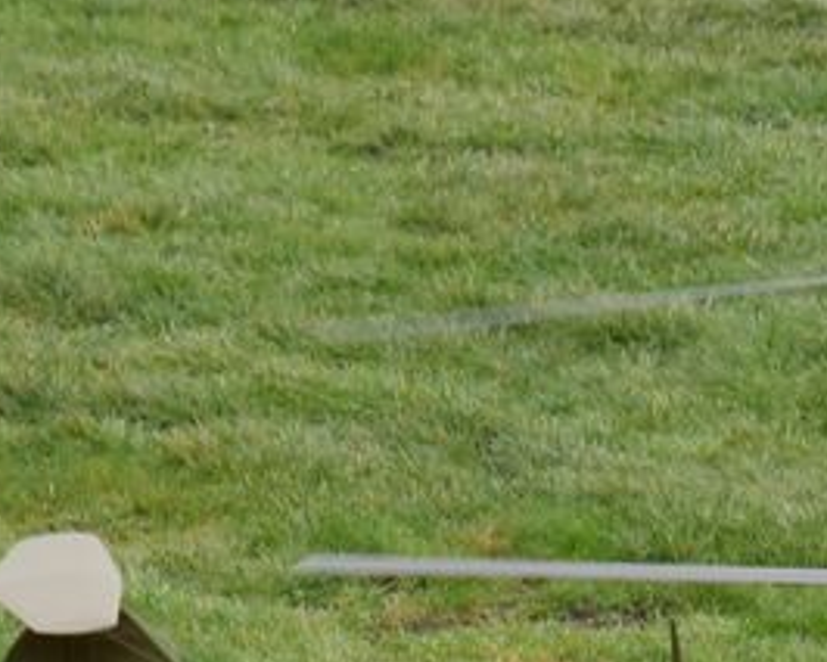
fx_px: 40180
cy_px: 730
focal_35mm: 1641
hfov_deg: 1.2
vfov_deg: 0.9
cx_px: 597
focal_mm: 280
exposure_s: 1/640
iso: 3200
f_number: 8
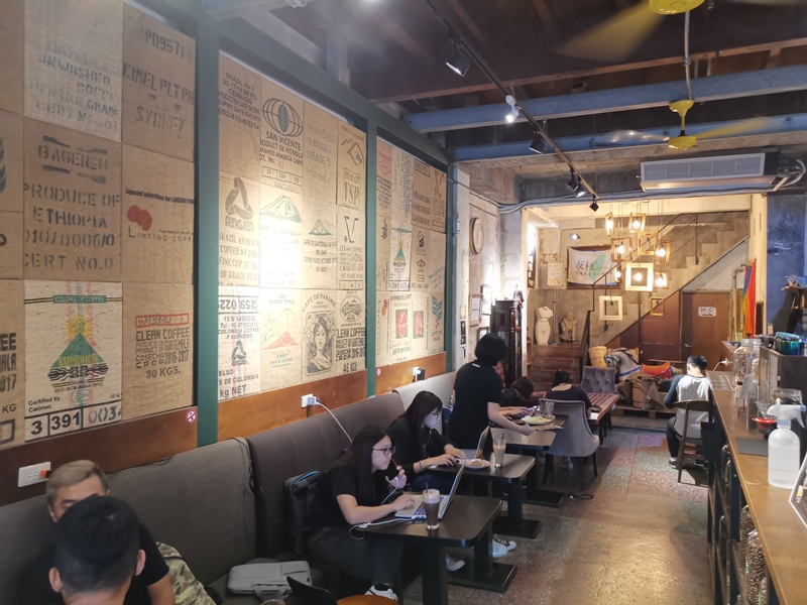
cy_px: 302
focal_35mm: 27
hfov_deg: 65.3
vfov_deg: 51.4
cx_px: 404
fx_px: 629
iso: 400
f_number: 1.8
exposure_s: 1/40
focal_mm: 5.58
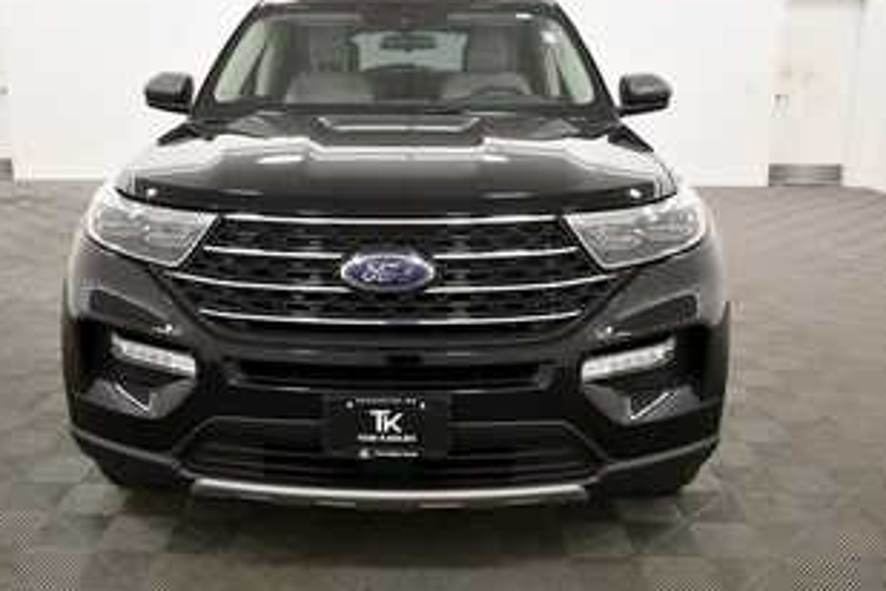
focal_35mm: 35
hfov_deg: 54.4
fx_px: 861
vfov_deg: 37.8
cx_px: 401
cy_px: 248
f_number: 5.6
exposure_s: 1/125
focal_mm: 18
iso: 1250
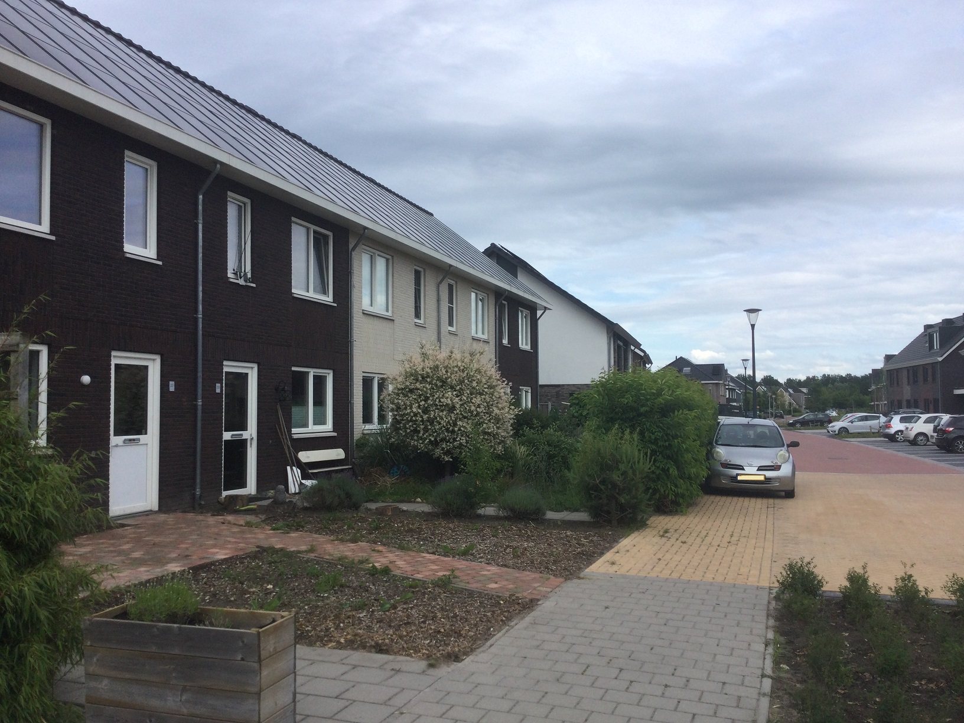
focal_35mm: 31
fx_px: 863
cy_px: 362
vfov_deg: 45.4
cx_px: 482
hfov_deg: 58.4
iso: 25
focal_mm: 3.3
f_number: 2.4
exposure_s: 1/673
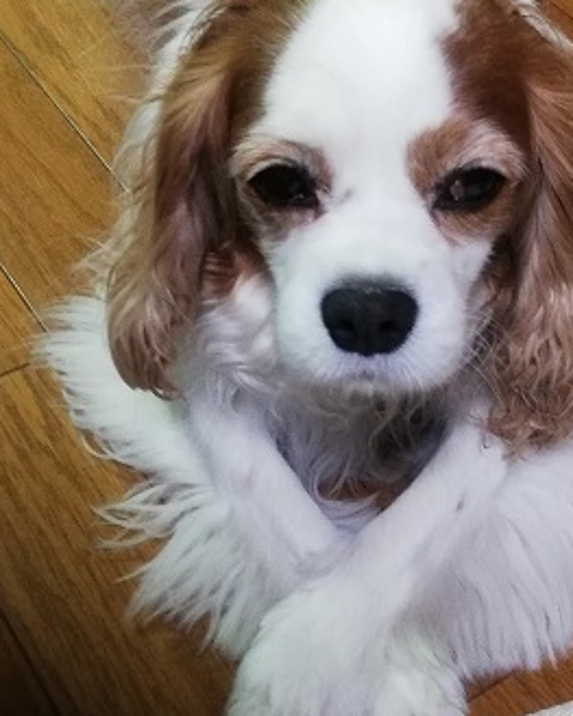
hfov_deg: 24.1
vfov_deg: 30.0
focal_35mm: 63
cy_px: 314
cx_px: 362
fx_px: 1336
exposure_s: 1/20
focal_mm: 3.81
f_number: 2.2
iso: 640
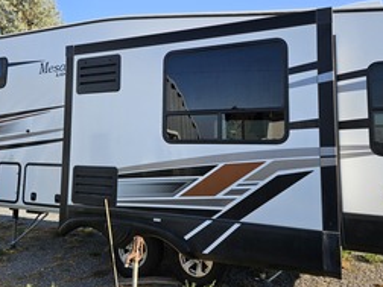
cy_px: 113
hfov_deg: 56.8
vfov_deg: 43.9
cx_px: 195
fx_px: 354
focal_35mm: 32
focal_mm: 5.4
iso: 25
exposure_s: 1/715
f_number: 1.8
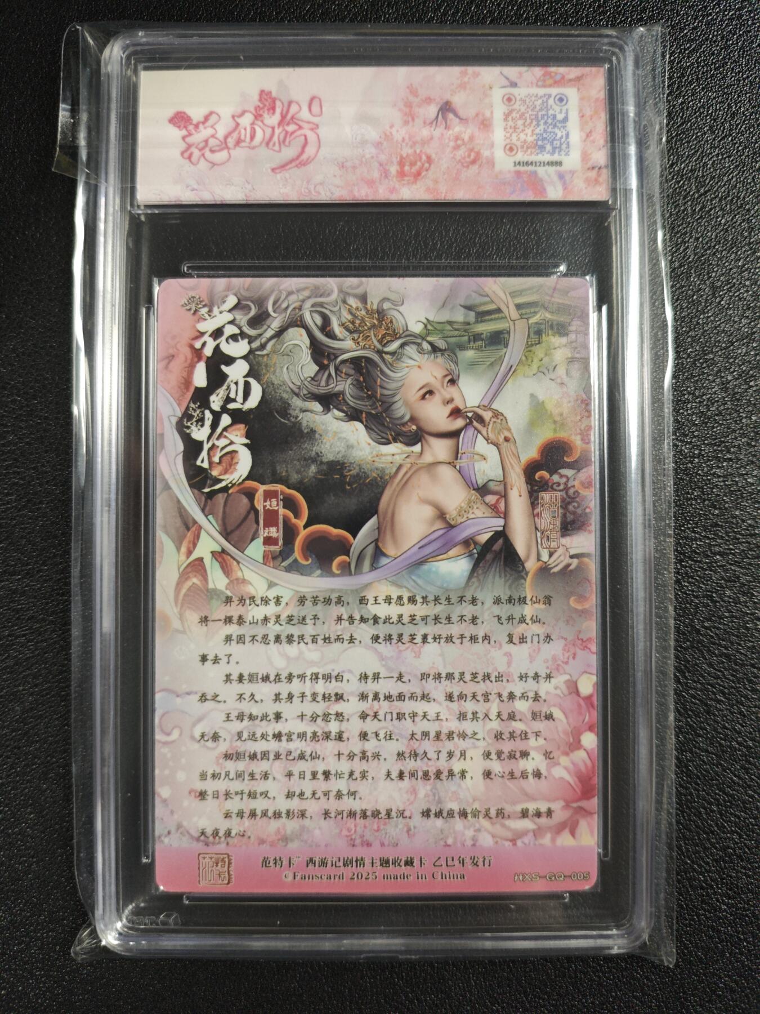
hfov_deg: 53.1
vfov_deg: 67.3
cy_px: 507
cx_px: 380
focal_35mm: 26
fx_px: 761
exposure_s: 1/200
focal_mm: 4.94
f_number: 1.5
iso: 800
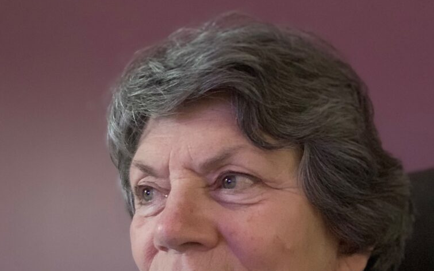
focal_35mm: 46
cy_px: 214
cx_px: 216
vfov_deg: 27.5
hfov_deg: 43.5
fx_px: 544
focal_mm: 2.87
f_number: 2.2
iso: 640
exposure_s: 1/14
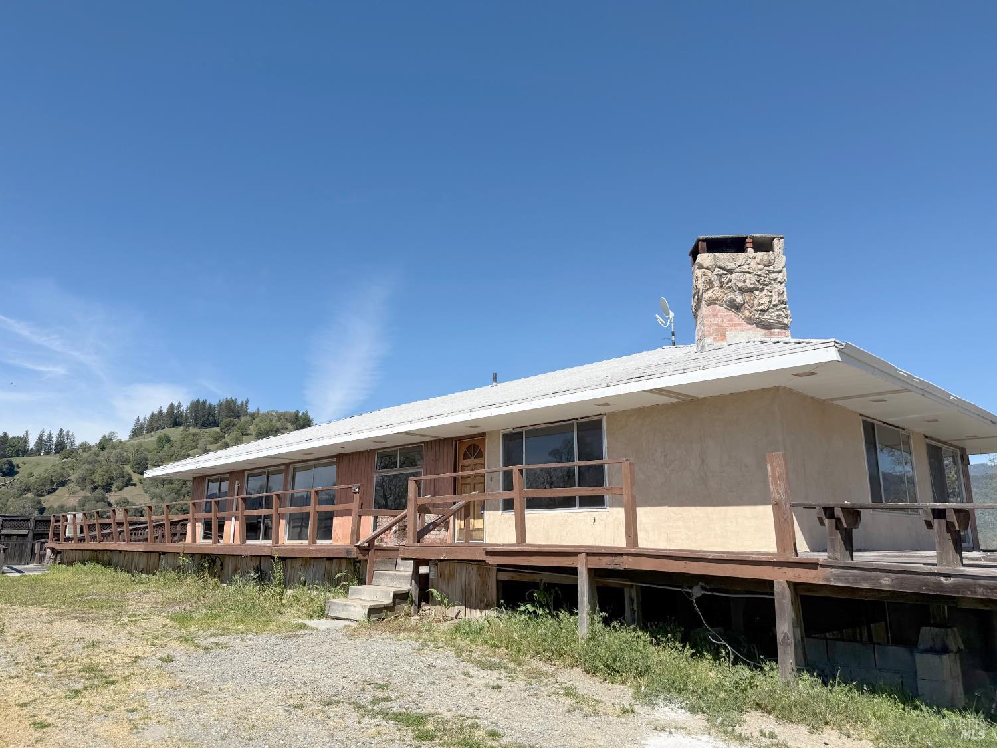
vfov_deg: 56.8
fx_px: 691
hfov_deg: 71.6
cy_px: 374
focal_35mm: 24
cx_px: 498
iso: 80
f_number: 1.78
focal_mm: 6.76
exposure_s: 1/5319
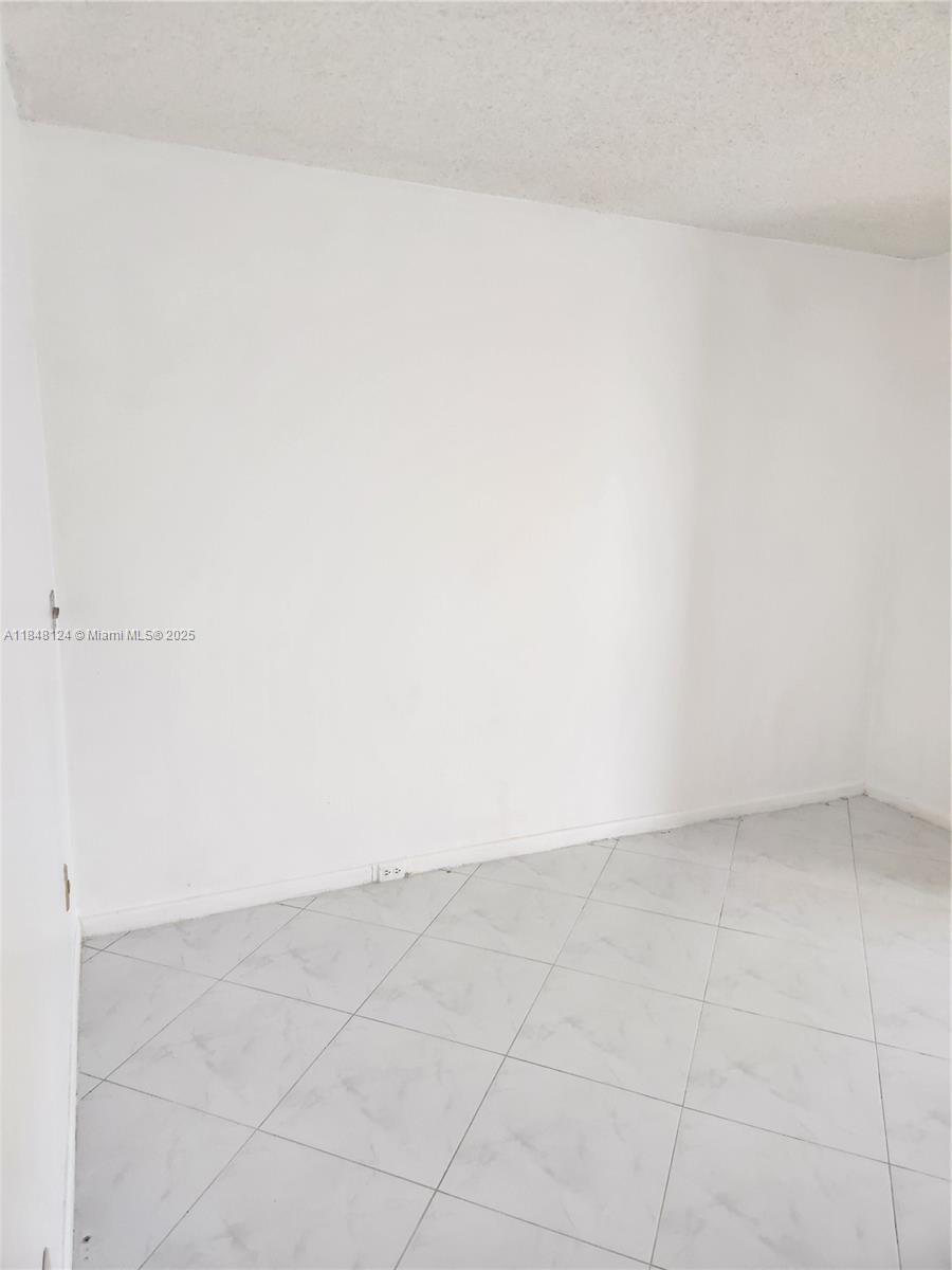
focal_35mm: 23
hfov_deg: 58.9
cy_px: 635
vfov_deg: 73.9
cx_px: 476
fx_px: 843
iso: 125
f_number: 1.8
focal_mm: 5.4
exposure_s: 1/180
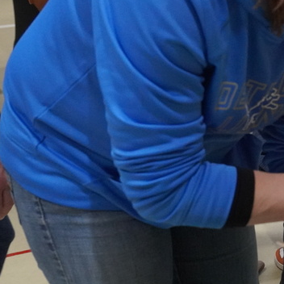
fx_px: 1170
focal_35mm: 126
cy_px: 116
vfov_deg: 13.8
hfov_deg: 13.3
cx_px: 381
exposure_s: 1/200
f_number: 4
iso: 5000
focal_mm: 34
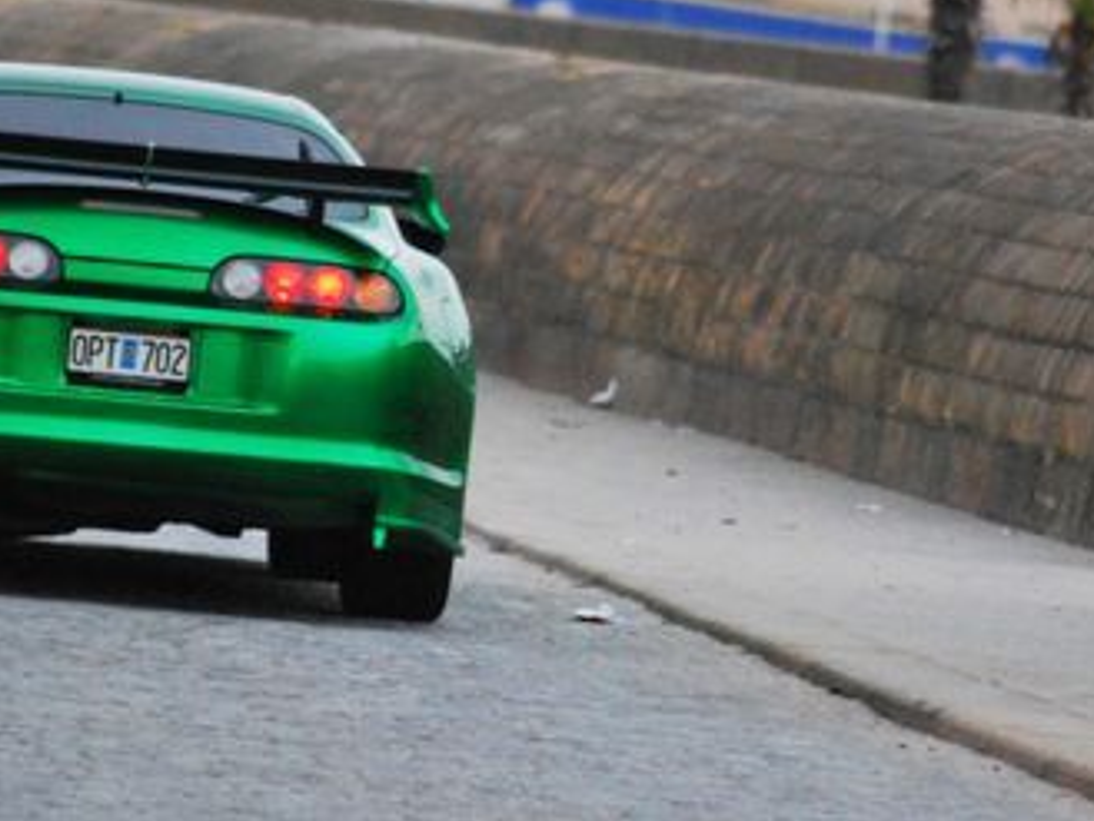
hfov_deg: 3.2
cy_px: 263
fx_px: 19507
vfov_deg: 2.4
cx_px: 529
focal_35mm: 617
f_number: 5.3
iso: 1600
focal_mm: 220
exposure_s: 1/500
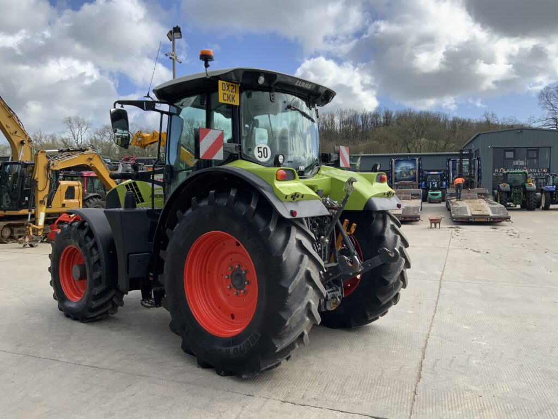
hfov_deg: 61.7
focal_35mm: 29
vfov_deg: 48.2
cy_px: 210
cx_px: 279
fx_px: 467
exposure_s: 1/1412
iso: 16
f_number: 1.8
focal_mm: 3
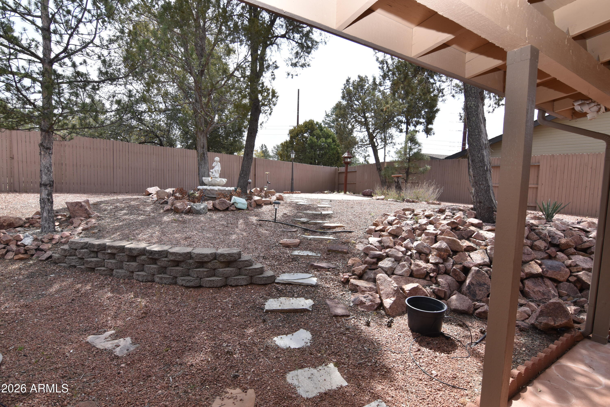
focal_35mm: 17
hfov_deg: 92.4
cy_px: 204
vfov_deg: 69.7
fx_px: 292
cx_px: 305
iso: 180
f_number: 10
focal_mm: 11.5
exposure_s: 1/160
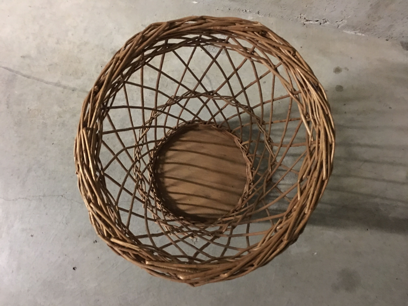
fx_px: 342
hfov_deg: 61.7
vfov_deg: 48.2
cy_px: 153
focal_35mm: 29
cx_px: 204
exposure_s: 1/4
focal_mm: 4.15
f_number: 2.2
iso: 125
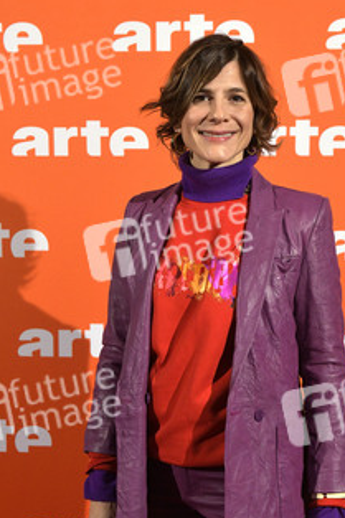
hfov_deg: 24.1
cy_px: 325
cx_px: 216
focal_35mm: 56
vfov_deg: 35.5
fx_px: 806
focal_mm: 44
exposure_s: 1/160
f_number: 5.6
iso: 2000
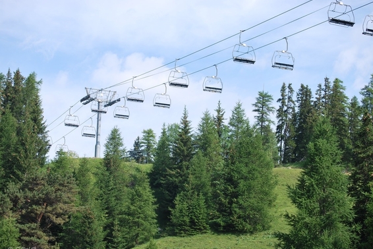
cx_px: 195
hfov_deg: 23.2
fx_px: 907
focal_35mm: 88
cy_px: 129
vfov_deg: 15.6
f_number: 7.1
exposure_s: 1/200
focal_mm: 55
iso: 100
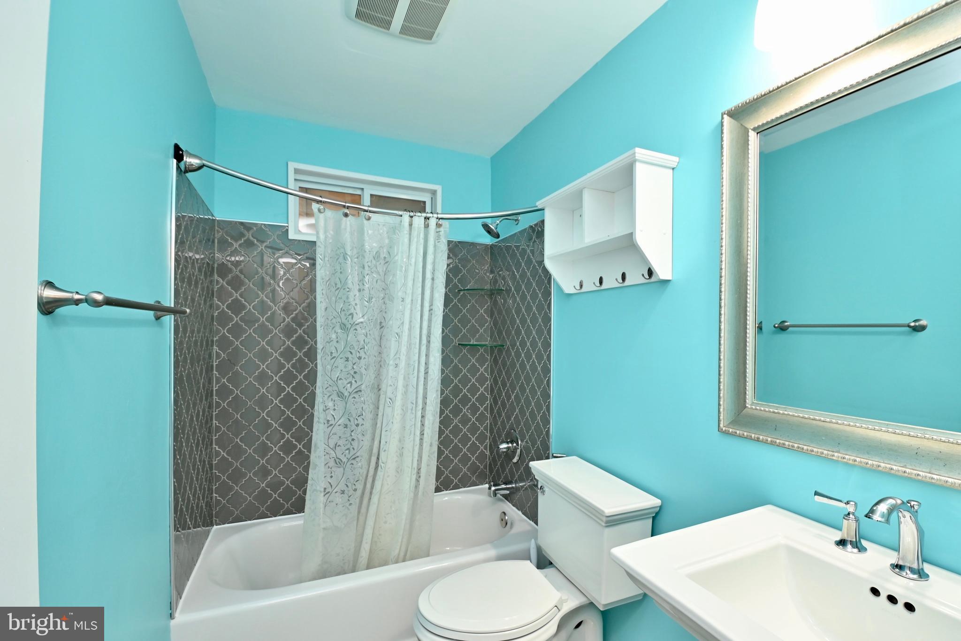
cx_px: 480
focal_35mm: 15
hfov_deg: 100.4
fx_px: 400
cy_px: 320
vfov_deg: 77.3
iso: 320
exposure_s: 1/13
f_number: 7.1
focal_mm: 10
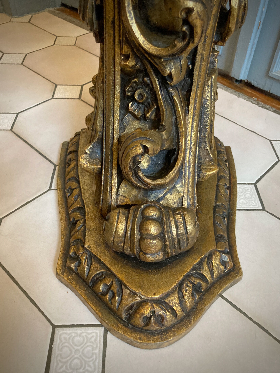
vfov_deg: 63.4
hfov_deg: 49.7
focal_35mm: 28
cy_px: 186
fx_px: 302
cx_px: 140
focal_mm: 3.99
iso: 320
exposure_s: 1/33
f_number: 1.8
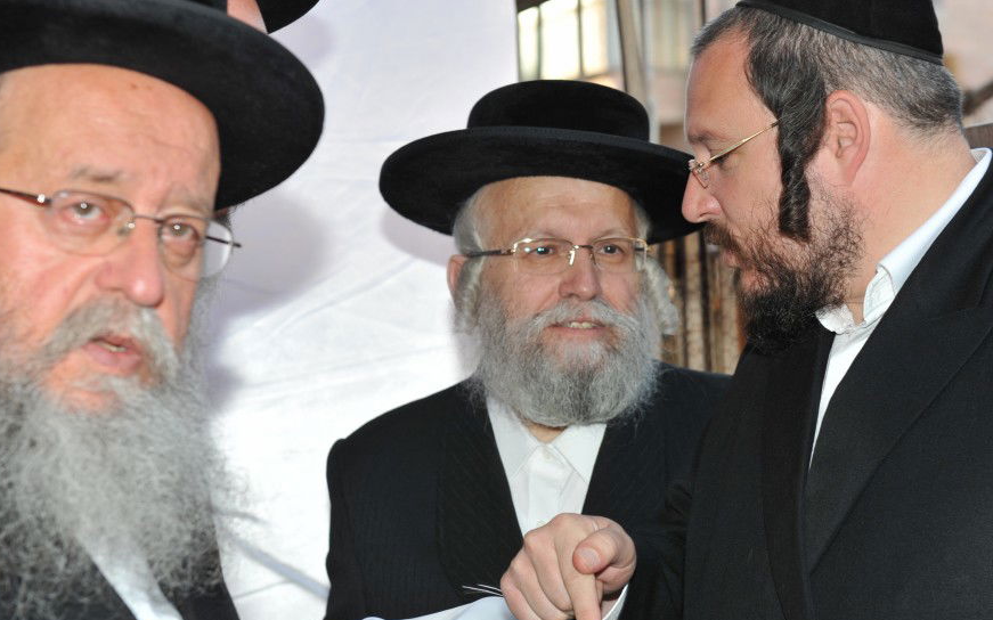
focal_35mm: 87
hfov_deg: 23.8
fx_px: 2354
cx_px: 528
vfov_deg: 15.0
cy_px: 271
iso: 200
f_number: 5
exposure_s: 1/200
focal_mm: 62
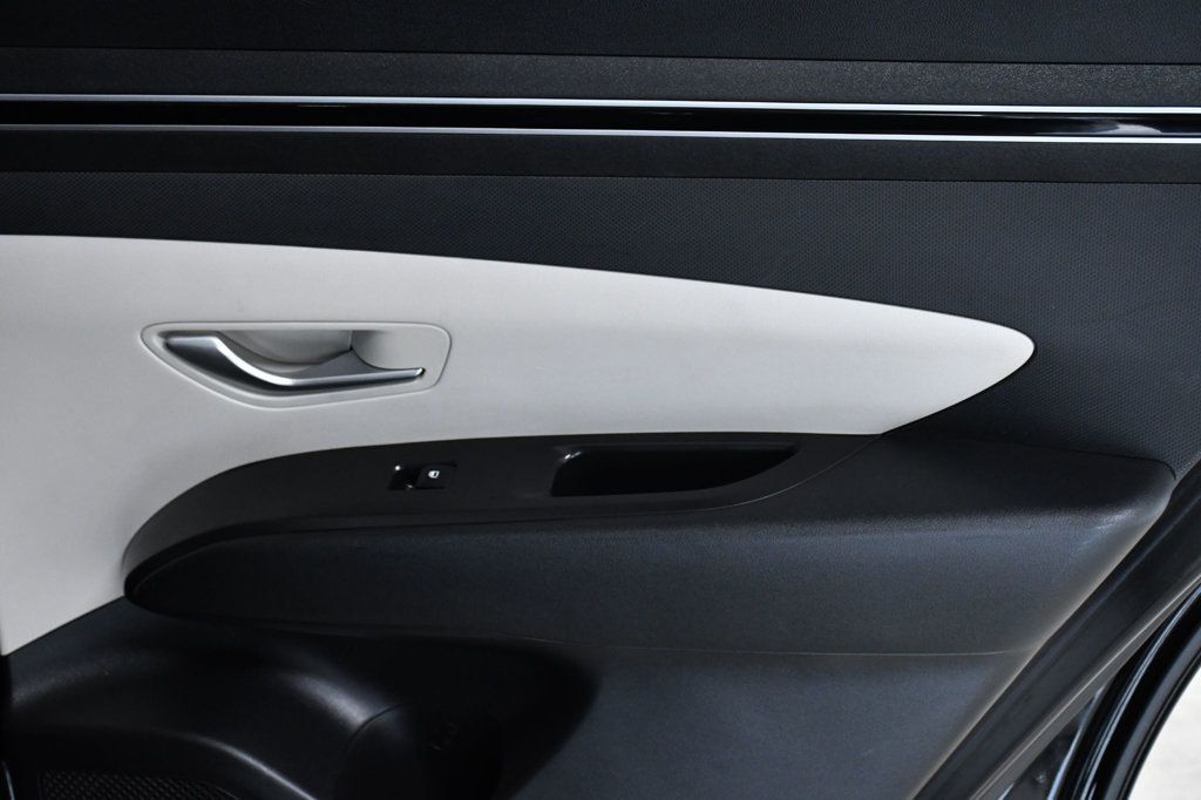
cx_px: 600
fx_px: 2234
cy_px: 400
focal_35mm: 67
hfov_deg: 30.1
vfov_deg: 20.3
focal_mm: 45
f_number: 7.1
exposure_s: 1/200
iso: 2500
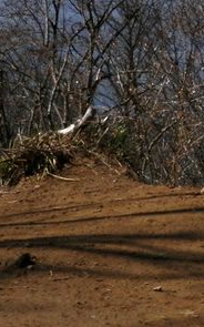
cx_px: 378
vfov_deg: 9.9
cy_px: -4
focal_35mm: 210
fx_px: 1871
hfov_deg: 6.1
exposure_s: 1/250
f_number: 12.7
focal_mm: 13.1
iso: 80
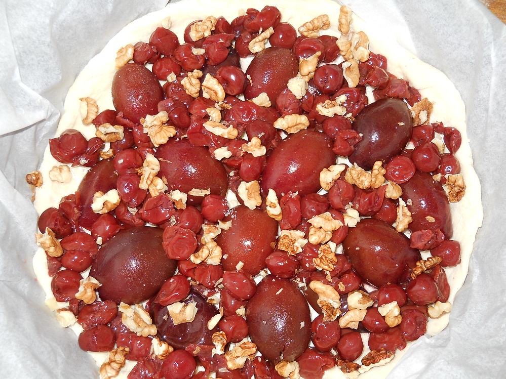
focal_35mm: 41
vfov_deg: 35.1
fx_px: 599
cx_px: 253
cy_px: 190
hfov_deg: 45.8
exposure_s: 1/30
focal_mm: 6.72
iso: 80
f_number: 3.1
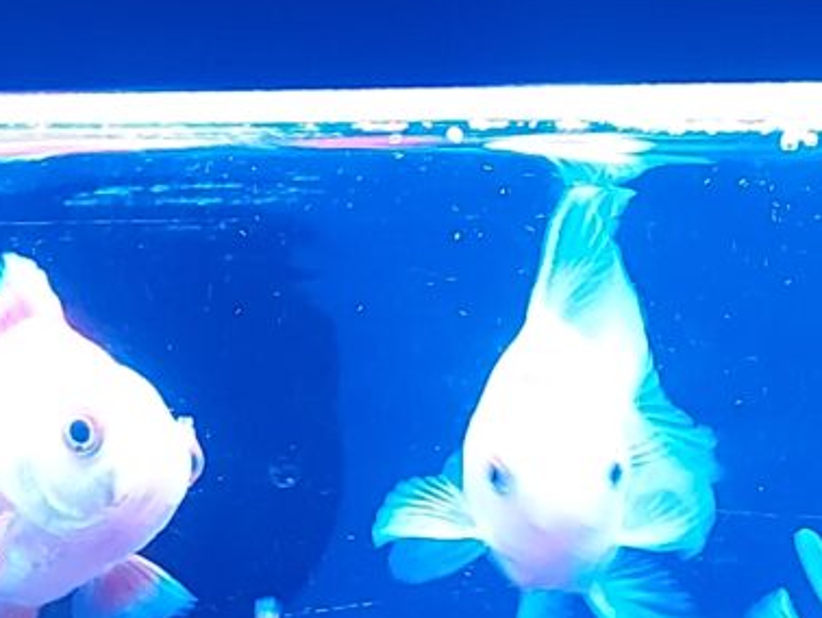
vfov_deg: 10.3
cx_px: 1381
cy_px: 1327
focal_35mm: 130
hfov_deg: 13.8
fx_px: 3089
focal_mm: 5.23
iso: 160
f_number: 1.8
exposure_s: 1/50
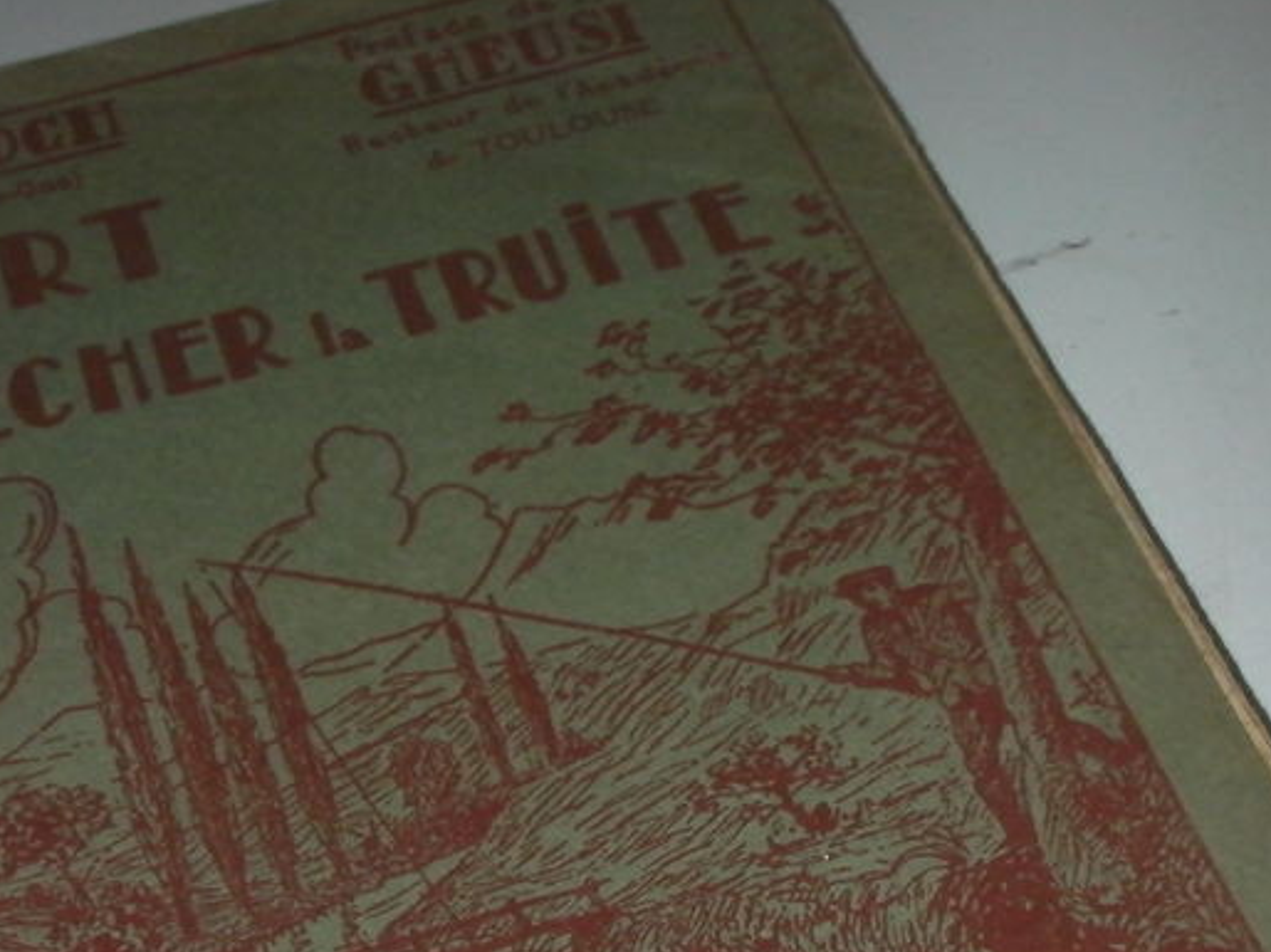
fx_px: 2716
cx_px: 502
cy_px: 801
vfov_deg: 19.6
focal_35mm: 74
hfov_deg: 26.3
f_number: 5.6
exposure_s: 1/30
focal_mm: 6.3
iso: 200
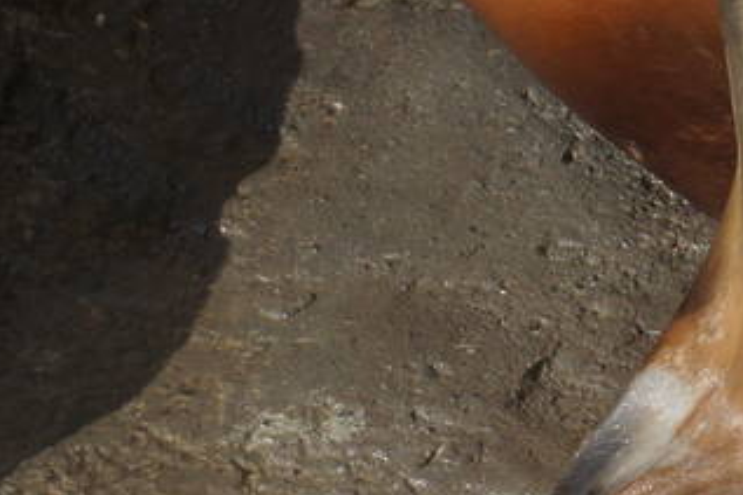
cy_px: -353
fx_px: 15594
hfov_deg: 2.7
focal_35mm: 756
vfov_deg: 1.8
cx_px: 935
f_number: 8
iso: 200
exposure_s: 1/320
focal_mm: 100
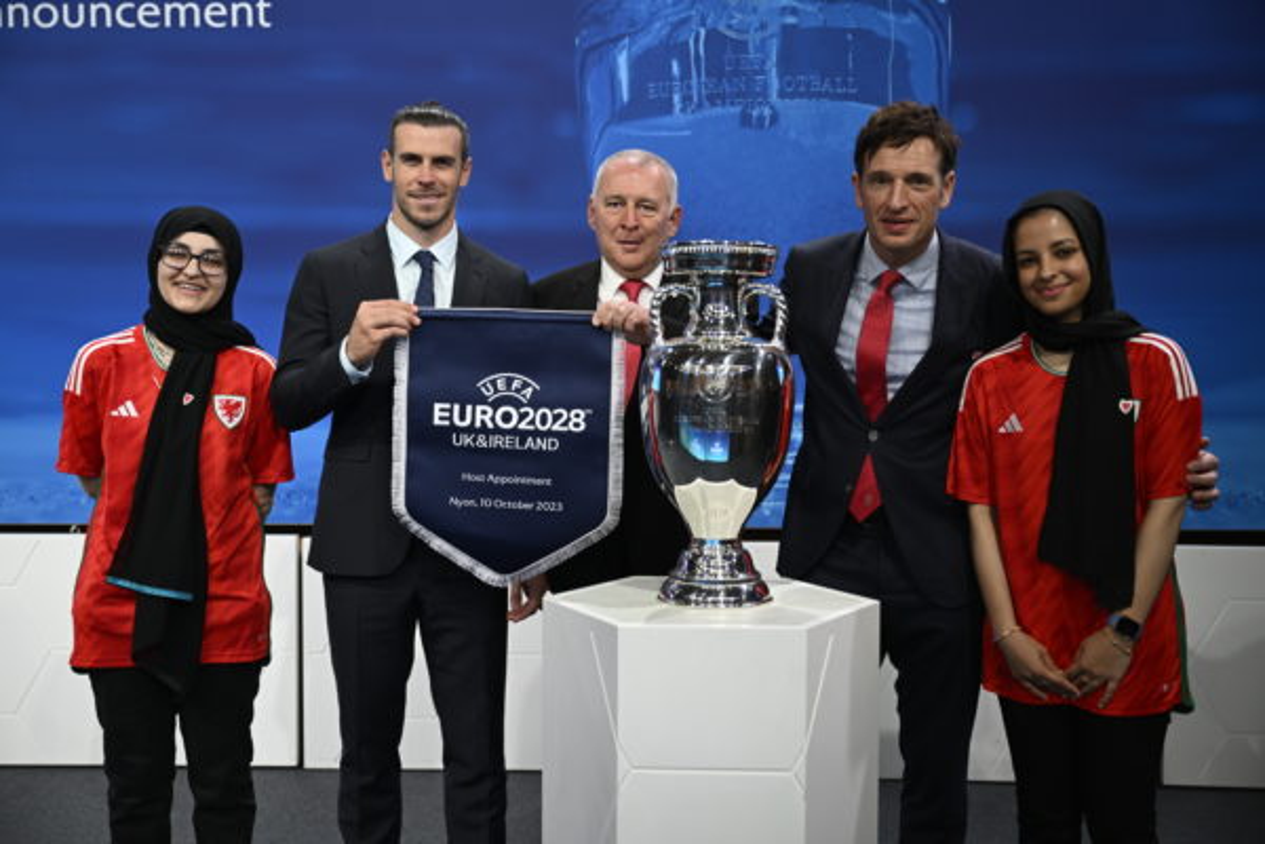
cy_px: 422
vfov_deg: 35.1
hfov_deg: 50.7
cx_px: 632
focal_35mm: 38
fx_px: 1335
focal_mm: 38
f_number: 2.8
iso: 500
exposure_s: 1/200
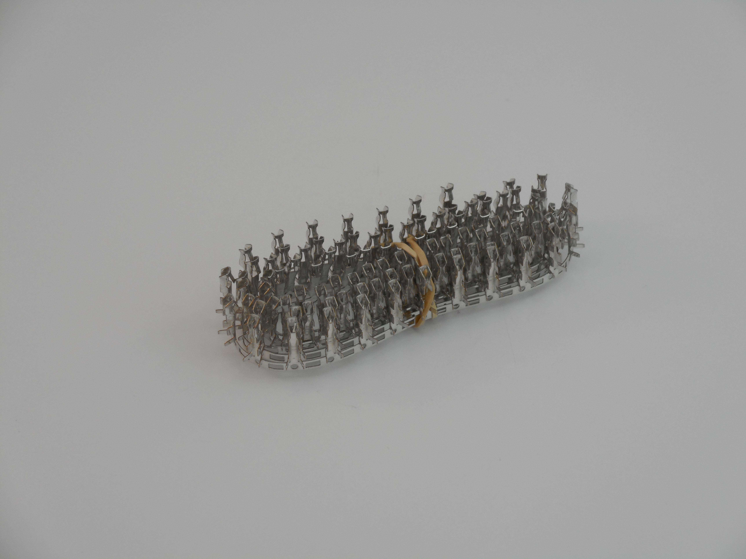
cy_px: 280
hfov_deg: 22.0
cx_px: 373
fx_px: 1918
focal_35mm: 89
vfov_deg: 16.6
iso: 180
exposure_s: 1/60
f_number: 5.6
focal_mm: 15.9
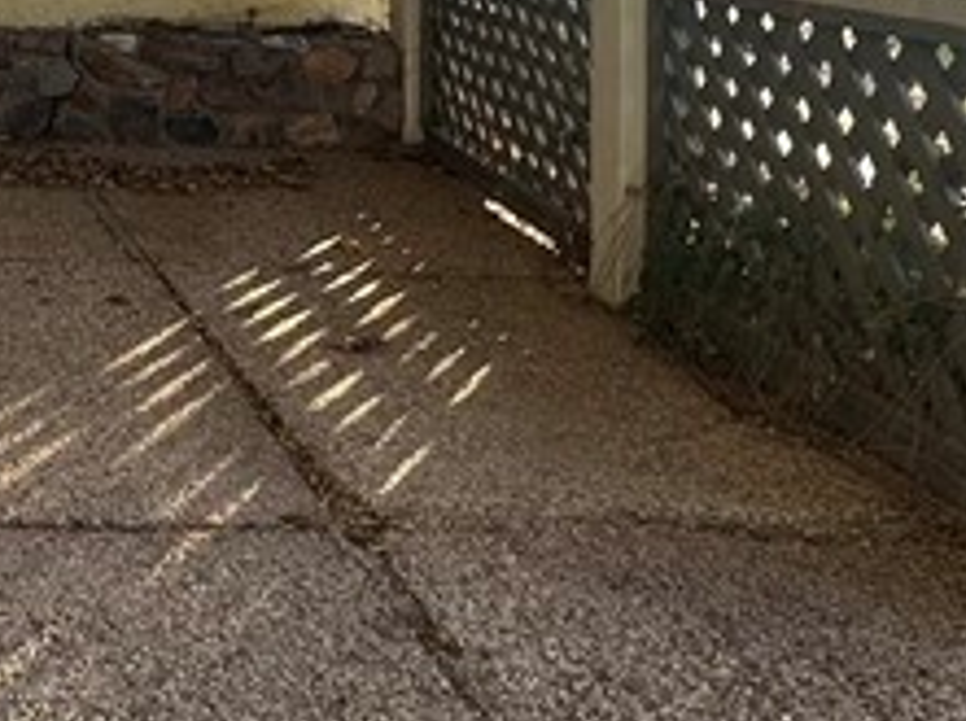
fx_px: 1811
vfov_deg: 21.3
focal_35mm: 65
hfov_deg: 27.0
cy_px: -96
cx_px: -140
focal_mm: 2.22
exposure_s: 1/112
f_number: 2.2
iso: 40
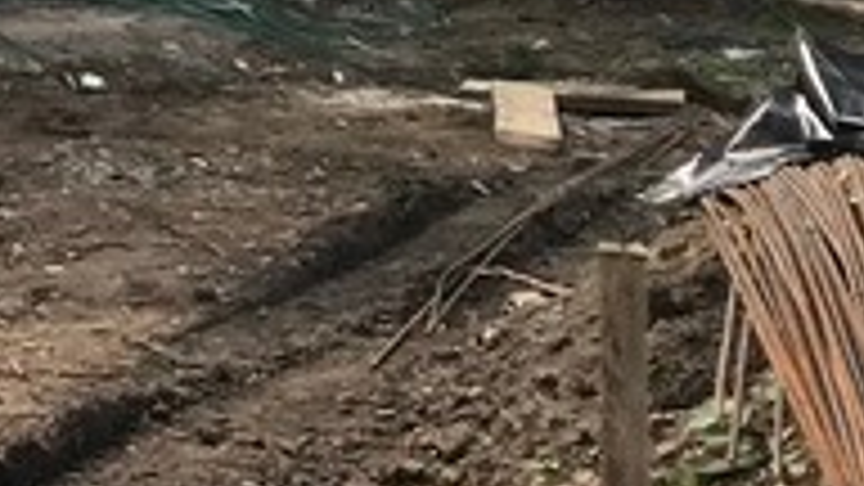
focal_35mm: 159
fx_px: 3643
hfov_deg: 11.7
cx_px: -1008
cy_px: -544
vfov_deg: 7.3
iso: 20
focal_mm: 3.99
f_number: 1.8
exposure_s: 1/307
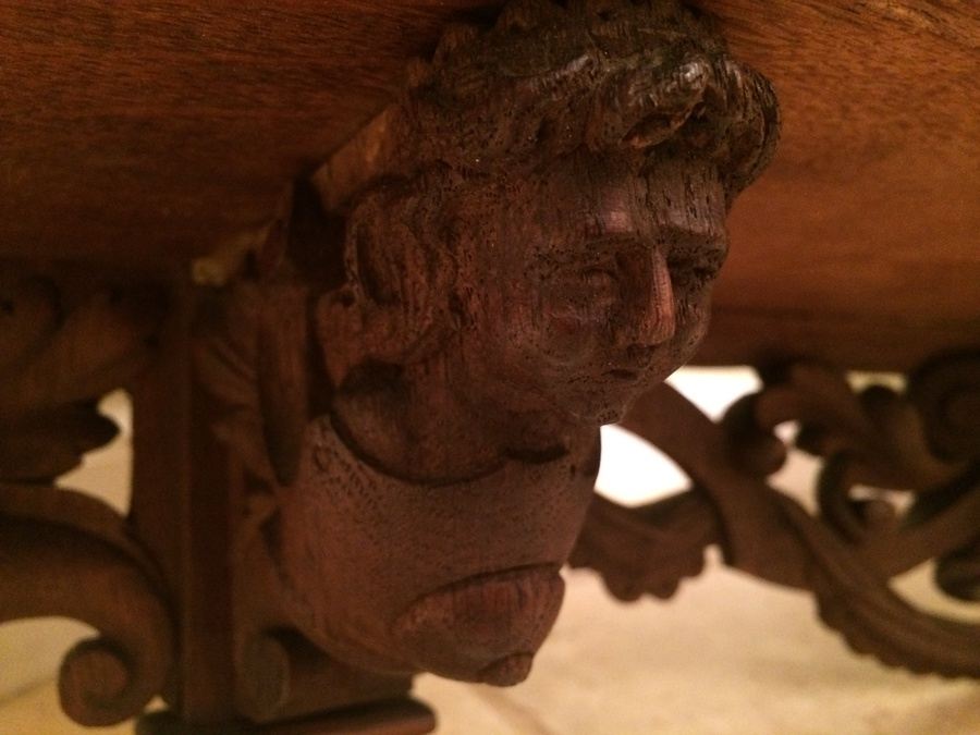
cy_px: 368
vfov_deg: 46.8
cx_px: 490
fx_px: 849
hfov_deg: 60.0
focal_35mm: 30
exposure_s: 1/15
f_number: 2.2
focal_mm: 4.12
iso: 400
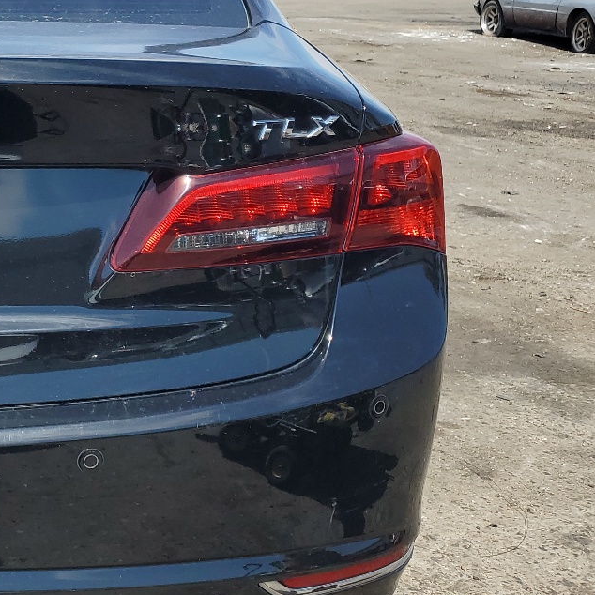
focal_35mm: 58
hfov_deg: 26.7
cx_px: -87
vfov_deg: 29.5
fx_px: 1128
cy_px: 269
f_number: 1.5
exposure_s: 1/2000
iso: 50
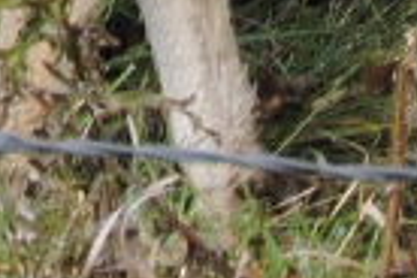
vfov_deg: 0.9
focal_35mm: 1596
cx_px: 456
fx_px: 18486
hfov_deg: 1.3
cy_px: -199
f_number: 5.5
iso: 250
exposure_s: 1/125
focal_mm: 59.1
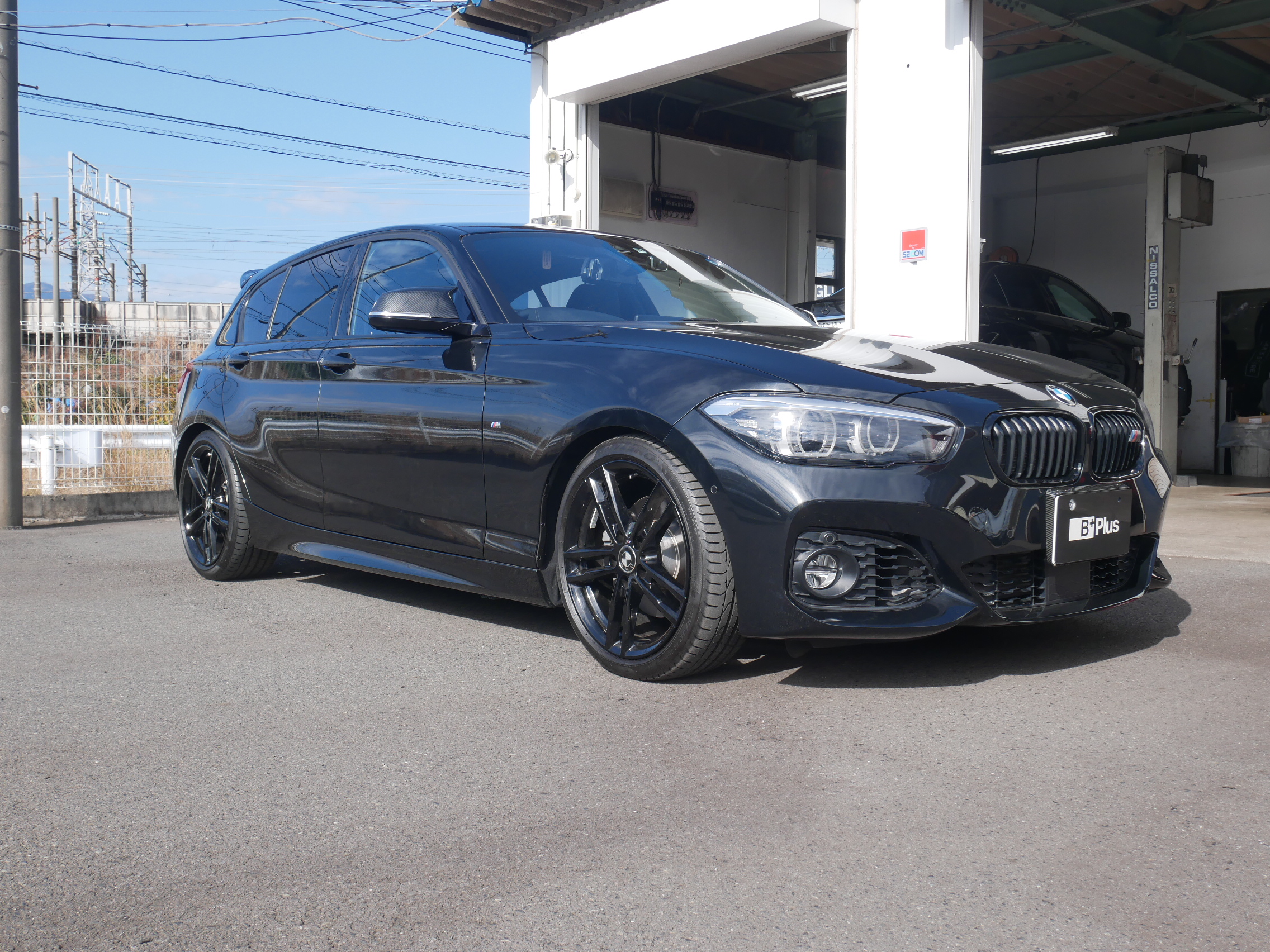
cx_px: 635
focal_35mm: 36
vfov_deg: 39.7
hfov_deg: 51.4
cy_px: 476
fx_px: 1321
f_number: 8
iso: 200
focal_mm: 18
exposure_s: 1/320
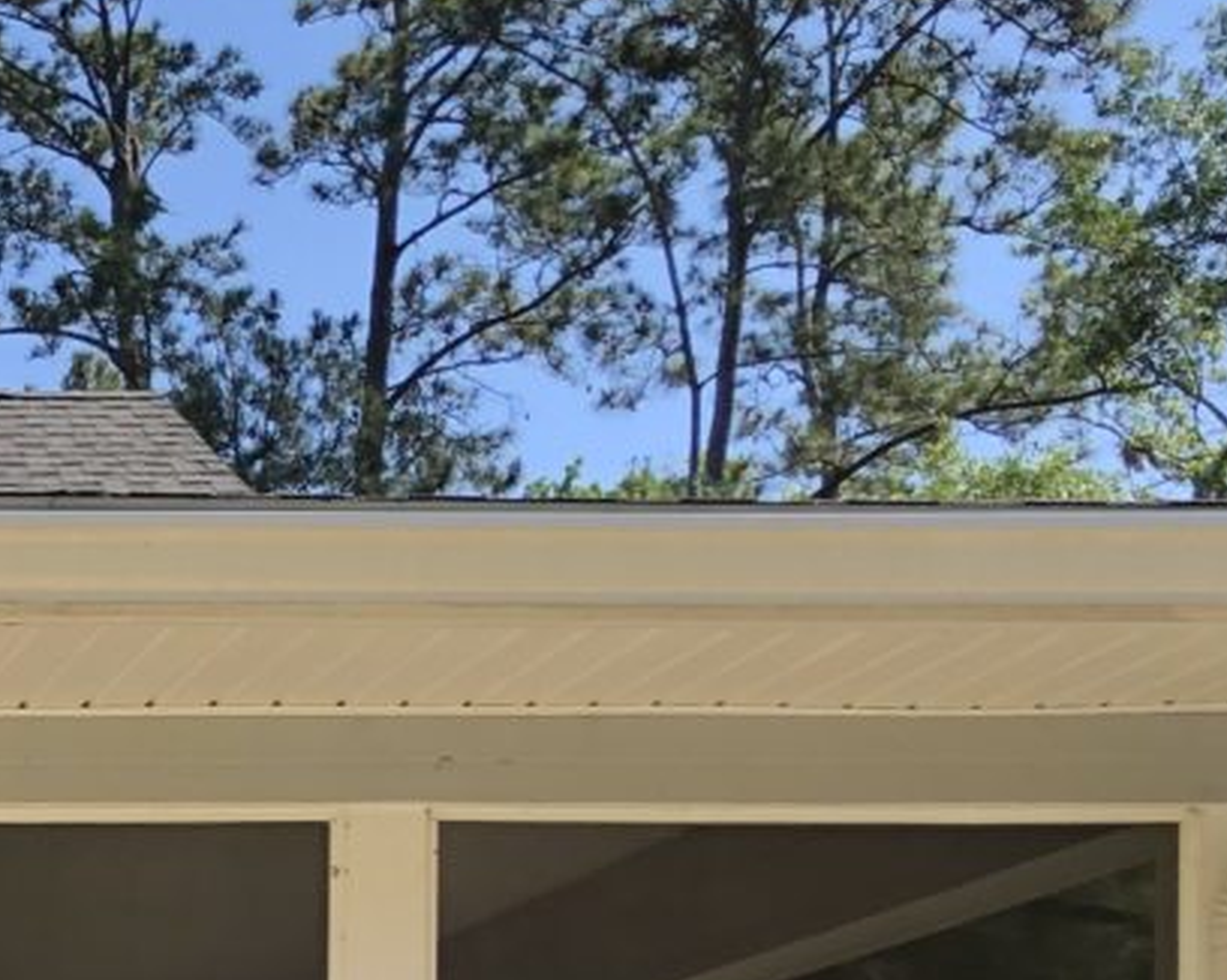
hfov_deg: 16.3
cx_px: -842
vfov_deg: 14.0
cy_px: 1494
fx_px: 3739
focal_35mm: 103
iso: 20
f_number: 1.8
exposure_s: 1/857
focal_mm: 3.99
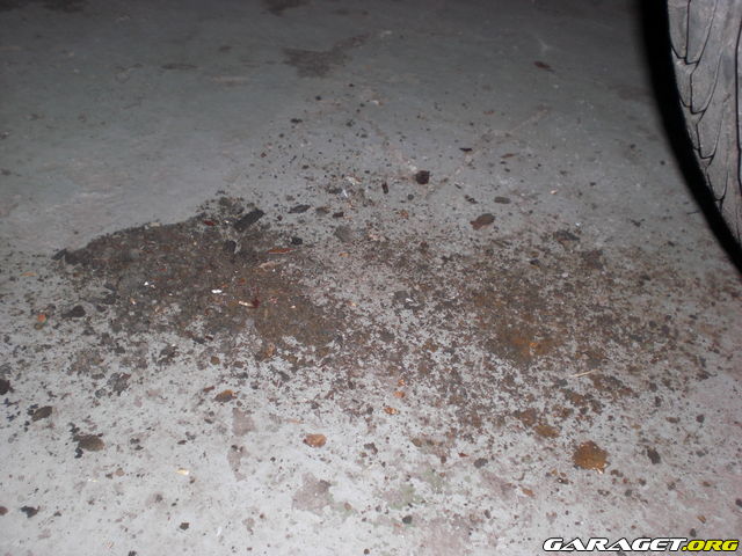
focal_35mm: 38
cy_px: 278
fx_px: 815
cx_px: 371
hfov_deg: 49.0
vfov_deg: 37.7
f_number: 3.1
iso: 100
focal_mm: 6.3
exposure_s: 1/60
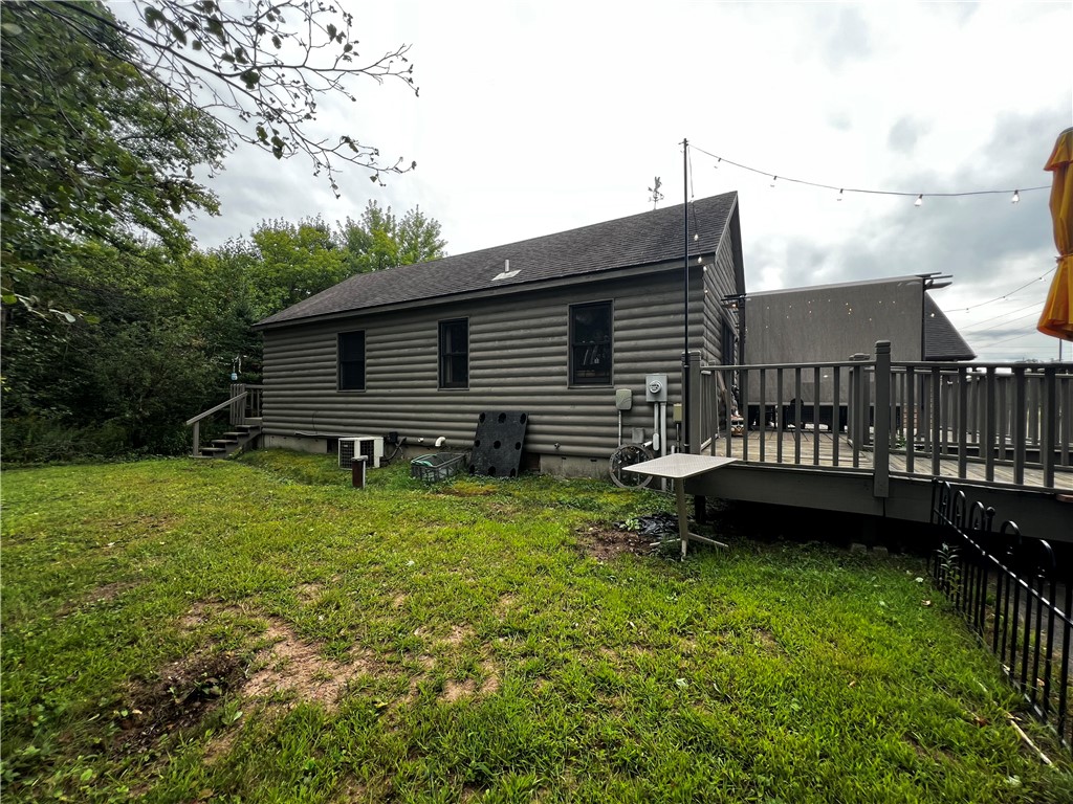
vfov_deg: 89.9
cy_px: 402
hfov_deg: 106.2
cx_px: 536
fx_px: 403
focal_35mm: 13
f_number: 1.8
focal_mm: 1.57
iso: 40
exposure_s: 1/99
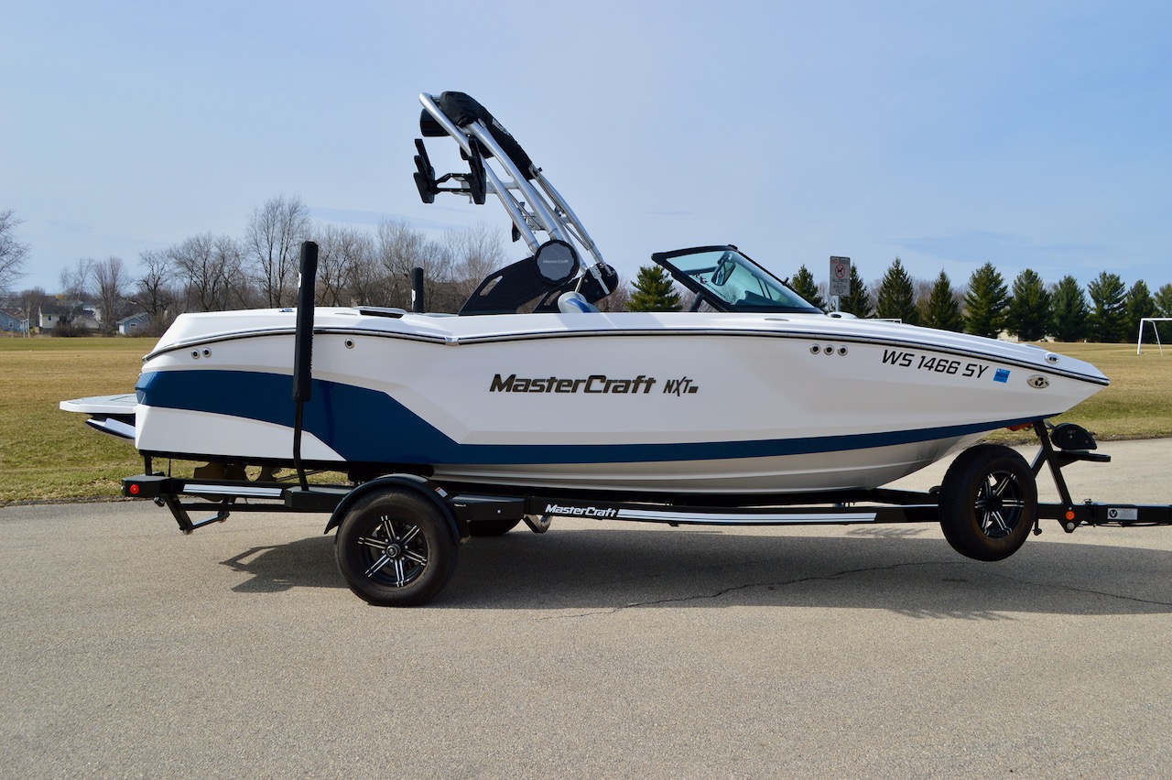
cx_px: 586
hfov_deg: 53.2
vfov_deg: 36.8
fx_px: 1171
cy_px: 390
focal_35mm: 36
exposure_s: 1/320
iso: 100
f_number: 9
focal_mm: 24
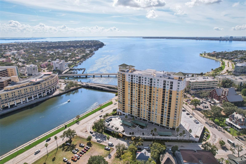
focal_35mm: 22
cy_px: 82
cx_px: 123
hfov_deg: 78.6
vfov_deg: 57.2
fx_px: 150
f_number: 2.8
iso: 110
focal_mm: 8.4
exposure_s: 1/3000
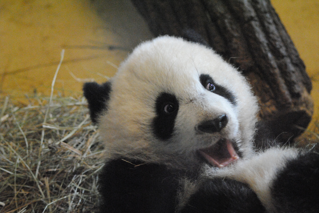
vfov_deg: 13.1
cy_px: 106
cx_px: 160
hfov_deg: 19.4
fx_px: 932
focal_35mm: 105
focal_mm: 70
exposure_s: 1/250
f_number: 4
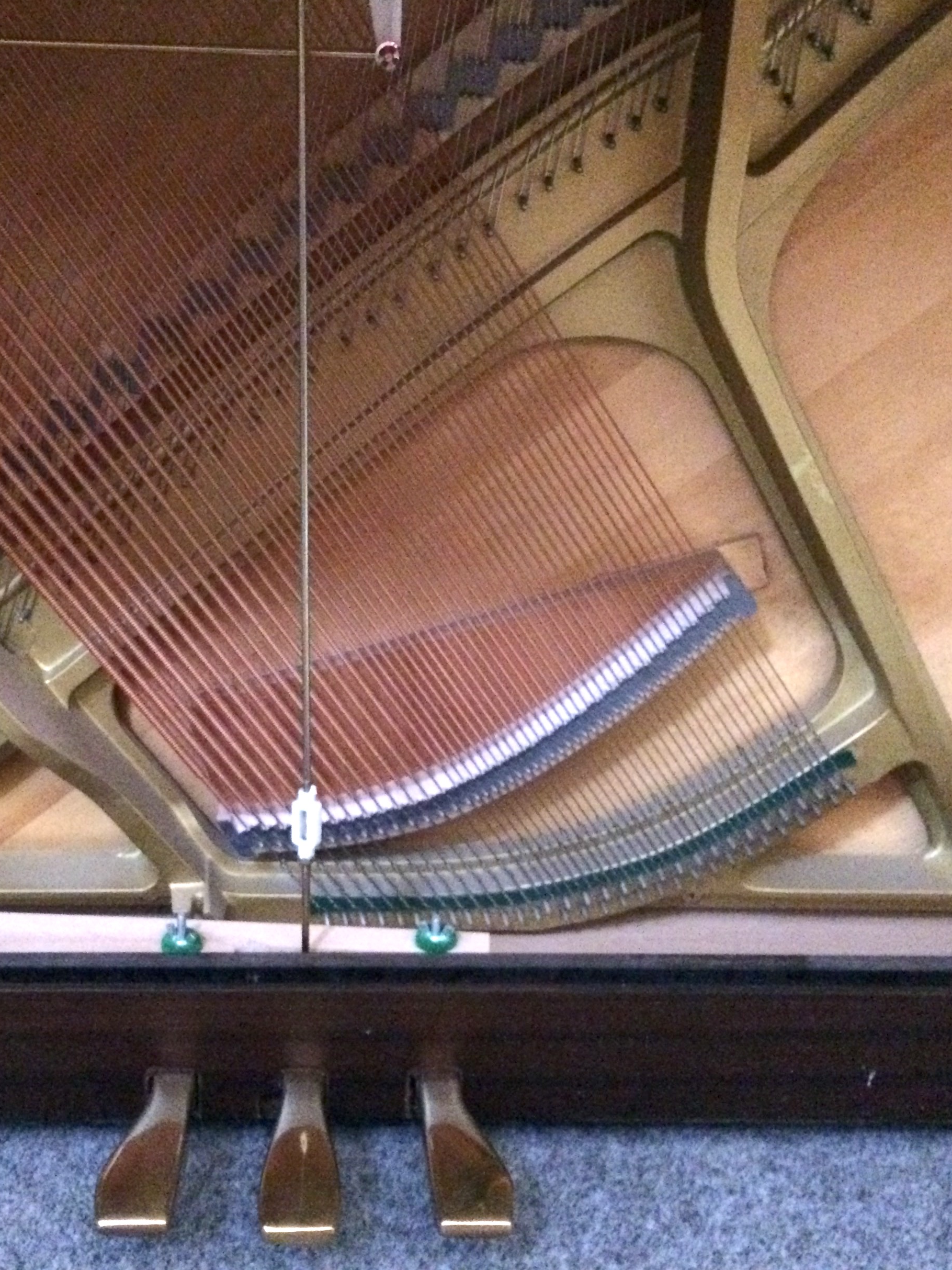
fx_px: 1430
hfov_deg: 36.6
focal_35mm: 39
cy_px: 632
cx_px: 349
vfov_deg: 47.9
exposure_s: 1/17
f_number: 2.2
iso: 800
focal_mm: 4.15
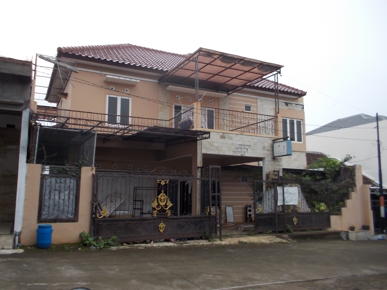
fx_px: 324
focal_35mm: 29
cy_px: 145
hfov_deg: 61.7
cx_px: 194
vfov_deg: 48.2
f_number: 3.3
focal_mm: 4.1
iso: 80
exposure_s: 1/640
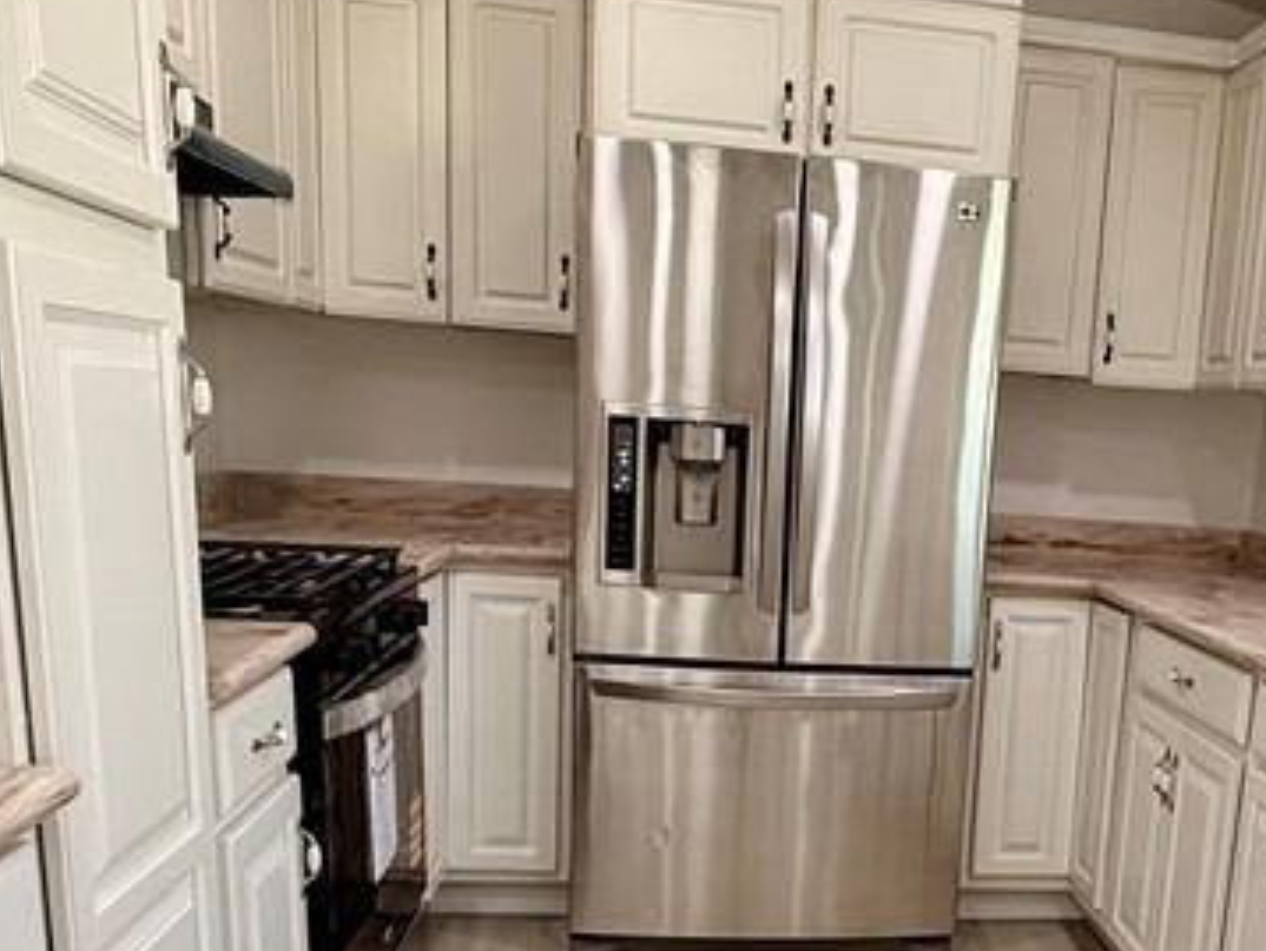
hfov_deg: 45.4
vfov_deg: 34.6
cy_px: 795
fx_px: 1464
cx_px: 923
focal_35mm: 40
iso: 160
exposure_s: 1/120
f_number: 2.2
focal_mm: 2.22
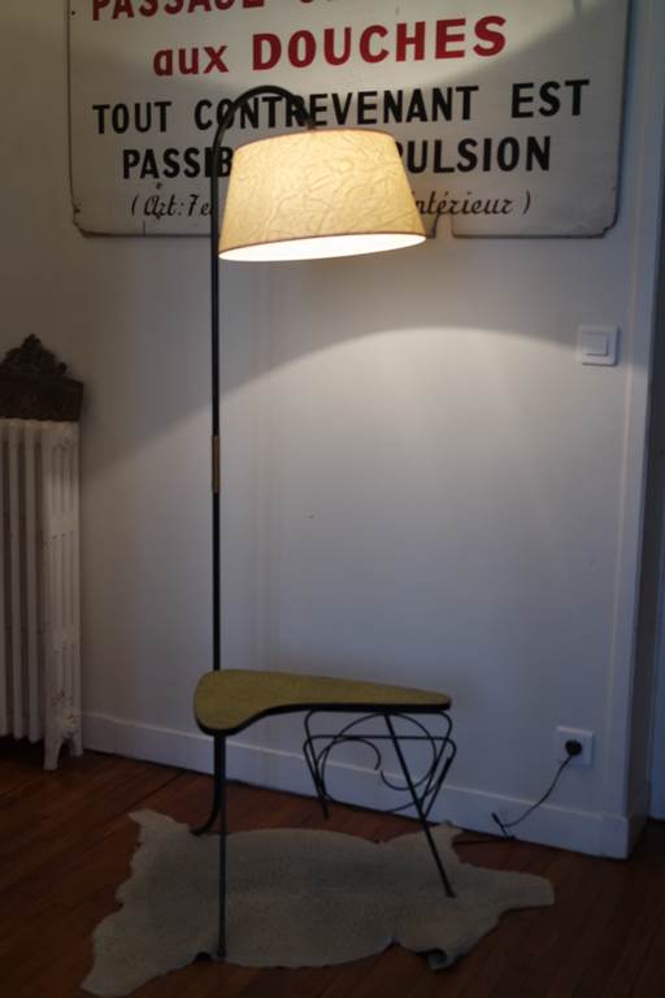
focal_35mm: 43
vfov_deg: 45.4
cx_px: 332
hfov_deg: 31.2
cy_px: 499
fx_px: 1191
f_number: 4
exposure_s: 1/50
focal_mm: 28
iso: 800
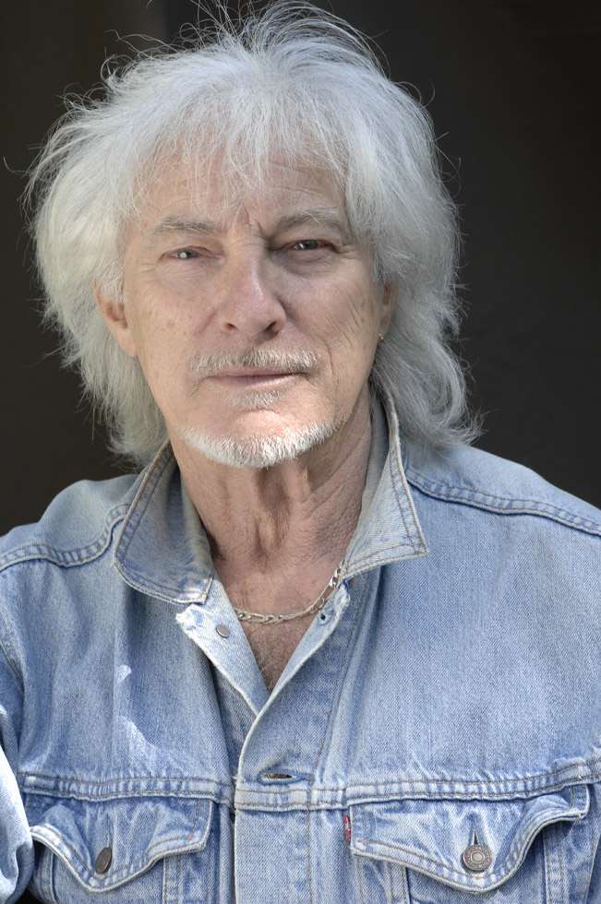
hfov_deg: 10.7
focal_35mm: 128
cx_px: 300
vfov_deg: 16.1
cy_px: 452
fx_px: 3200
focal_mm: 85
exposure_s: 1/100
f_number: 8
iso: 160
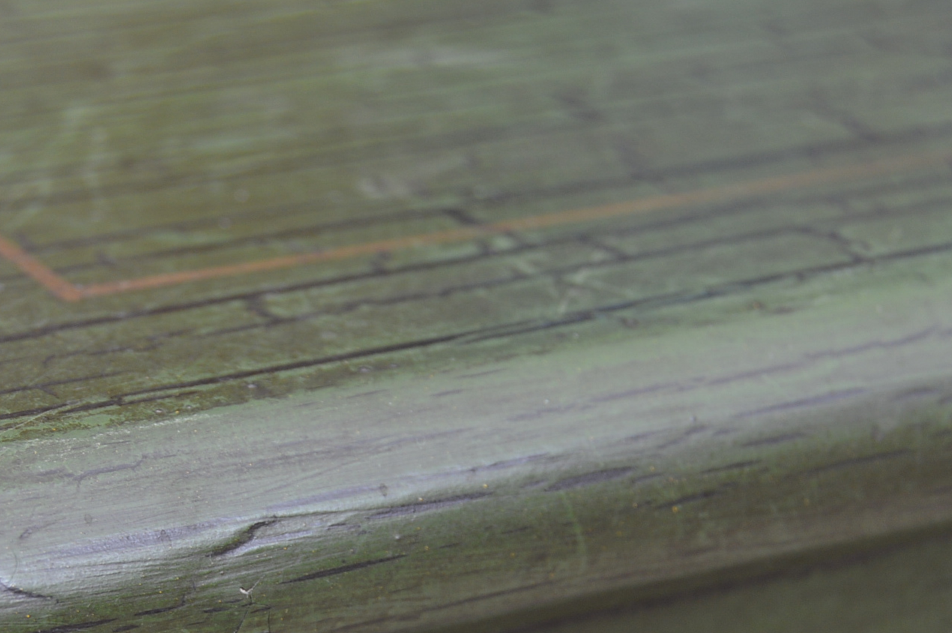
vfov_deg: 10.0
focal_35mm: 135
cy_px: 676
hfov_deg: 15.1
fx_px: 3566
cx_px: 148
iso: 200
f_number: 5
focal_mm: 38
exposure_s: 1/160
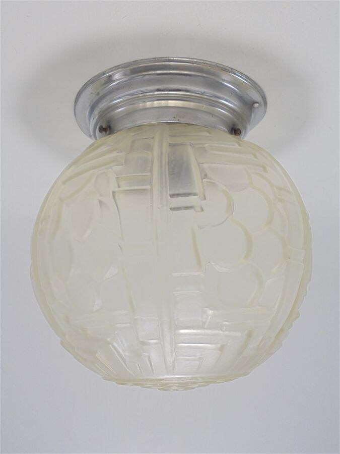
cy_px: 227
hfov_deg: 41.8
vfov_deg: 54.0
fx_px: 445
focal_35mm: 34
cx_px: 170
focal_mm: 6.1
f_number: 4
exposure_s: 1/60
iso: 100
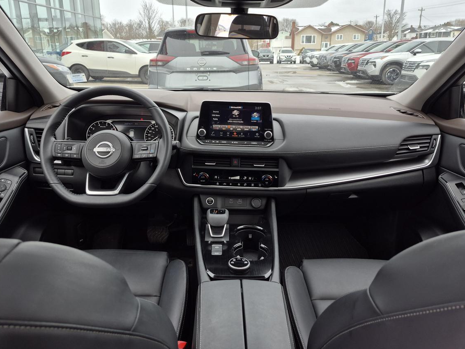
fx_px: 349
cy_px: 157
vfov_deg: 53.0
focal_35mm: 26
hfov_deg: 67.3
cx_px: 225
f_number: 1.8
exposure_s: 1/211
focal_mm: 5.4
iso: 25
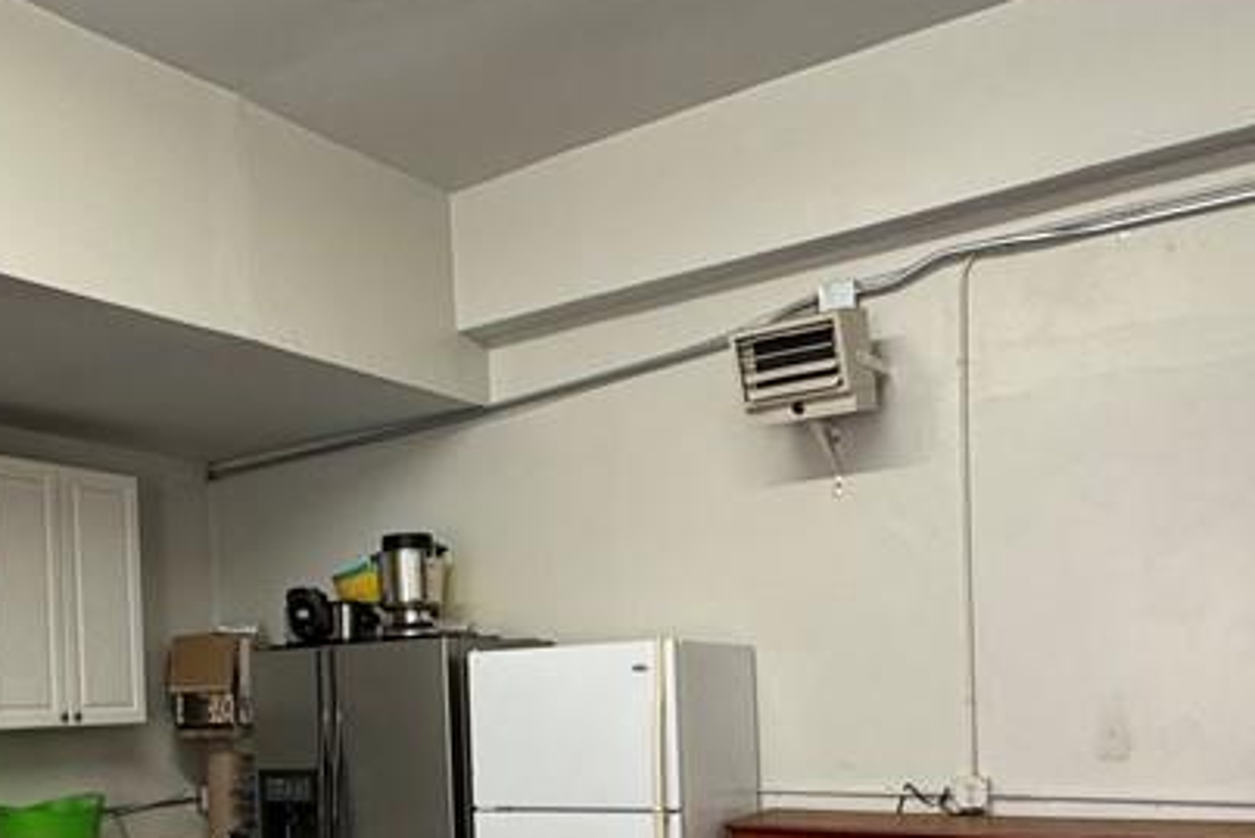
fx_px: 1290
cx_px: 408
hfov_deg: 50.8
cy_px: 701
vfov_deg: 34.6
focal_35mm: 37
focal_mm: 2.22
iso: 400
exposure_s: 1/60
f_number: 2.2
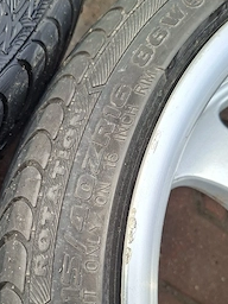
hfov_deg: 39.5
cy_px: 197
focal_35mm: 36
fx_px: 316
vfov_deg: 50.6
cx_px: 89
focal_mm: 5.54
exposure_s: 1/400
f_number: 1.8
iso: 50
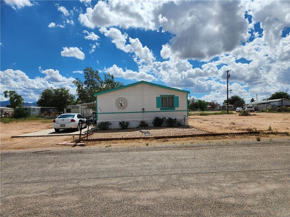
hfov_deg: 73.9
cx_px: 145
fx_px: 193
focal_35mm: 23
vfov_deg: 58.9
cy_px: 108
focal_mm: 5.4
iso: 20
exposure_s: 1/4021
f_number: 1.8
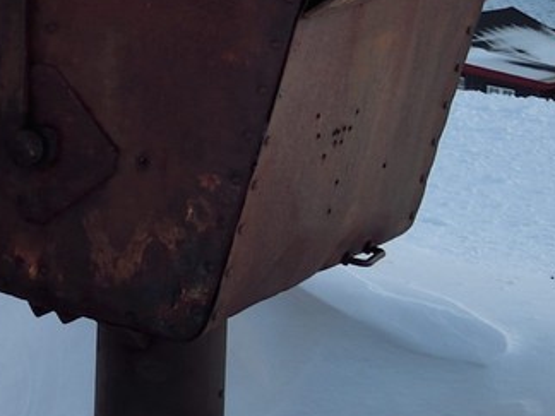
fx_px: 1828
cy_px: -454
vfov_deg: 11.5
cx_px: -793
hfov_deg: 13.0
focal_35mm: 114
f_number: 10
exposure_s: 1/80
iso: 200
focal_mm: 24
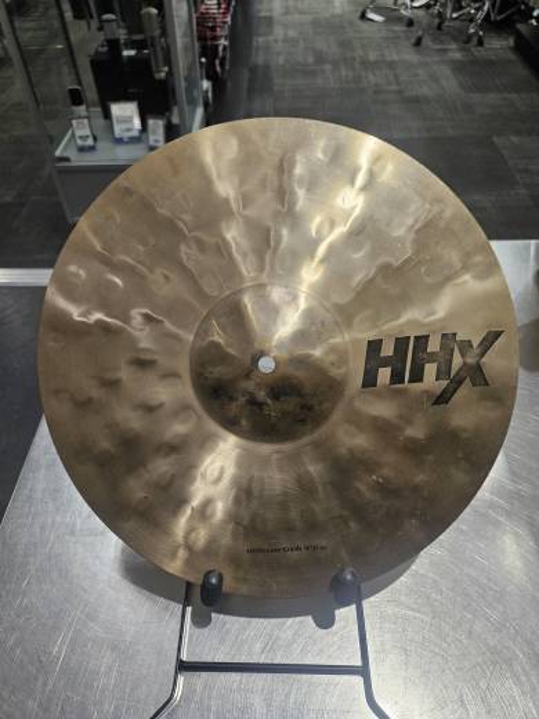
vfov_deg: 73.9
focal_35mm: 23
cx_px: 270
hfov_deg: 58.9
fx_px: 478
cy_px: 360
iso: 80
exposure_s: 1/60
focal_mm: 5.4
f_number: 1.8
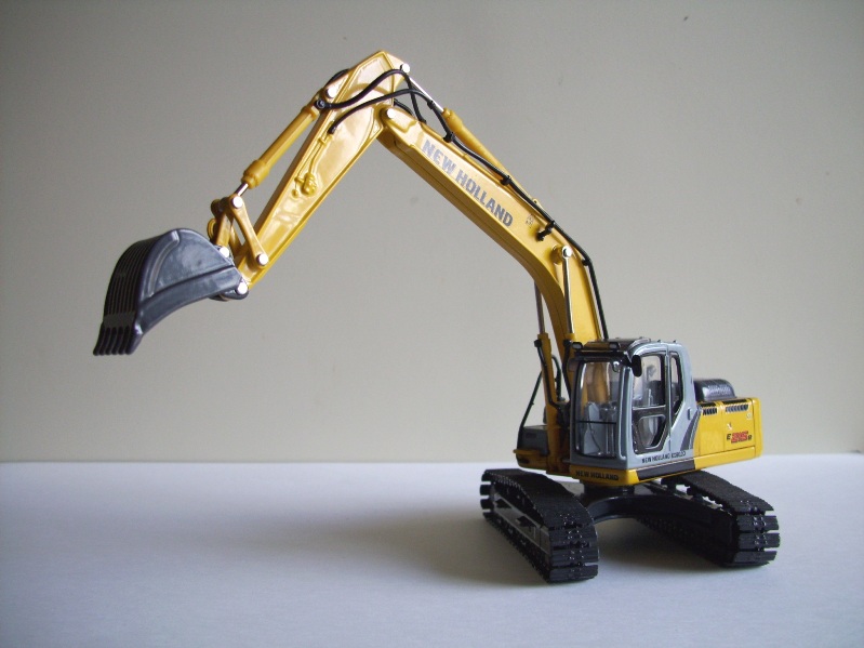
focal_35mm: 34
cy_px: 324
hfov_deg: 54.0
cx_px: 432
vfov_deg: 41.8
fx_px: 848
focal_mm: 5.7
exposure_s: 1/40
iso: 80
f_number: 2.9
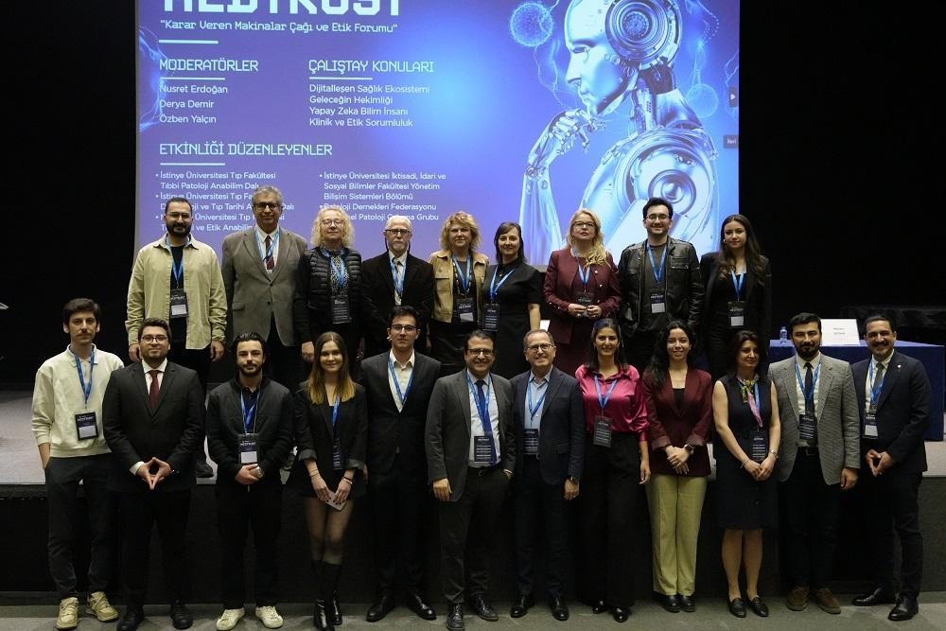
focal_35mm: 34
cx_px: 473
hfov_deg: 55.1
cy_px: 316
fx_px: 907
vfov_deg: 38.4
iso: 6400
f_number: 2.8
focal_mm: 23
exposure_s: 1/160
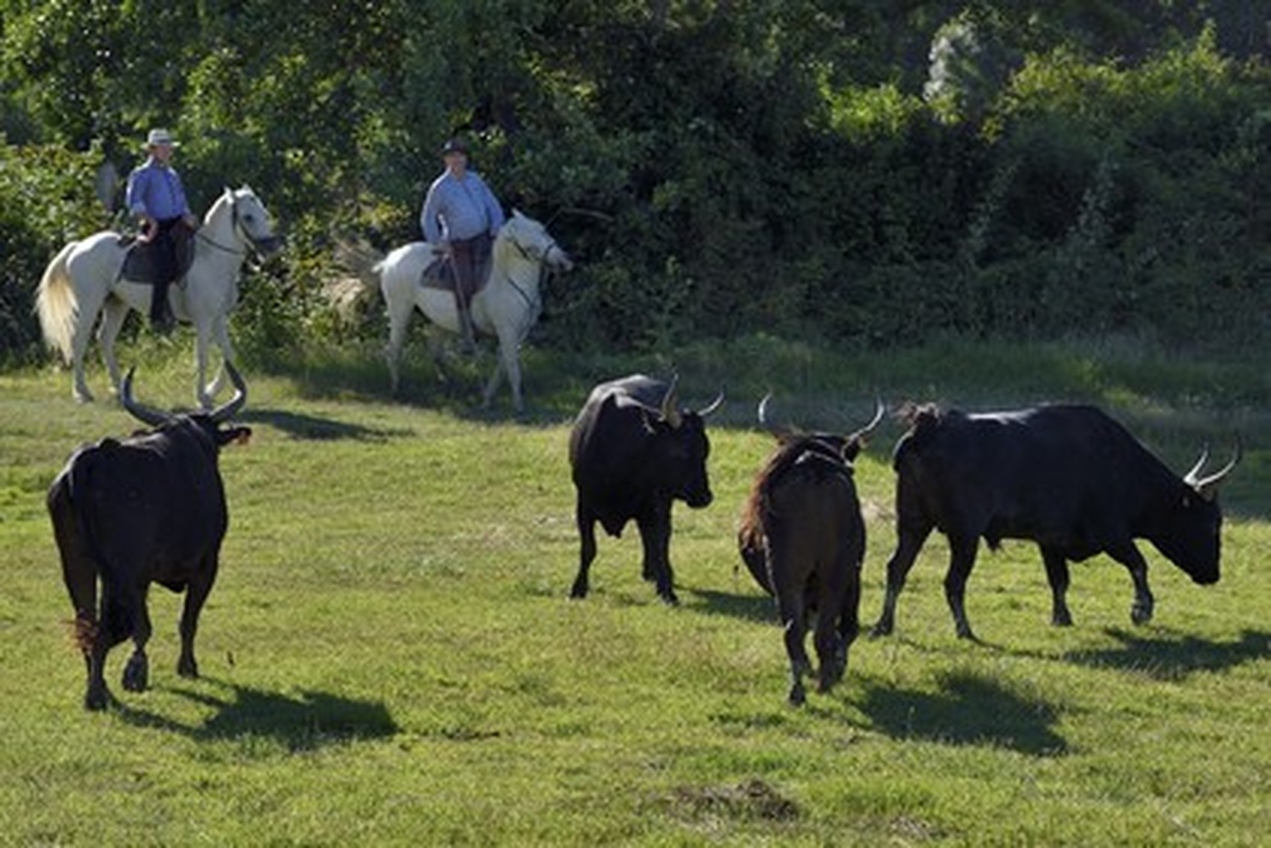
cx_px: 636
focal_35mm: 145
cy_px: 424
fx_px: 5119
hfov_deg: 14.2
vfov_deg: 9.5
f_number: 9
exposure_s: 1/800
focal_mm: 145
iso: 400
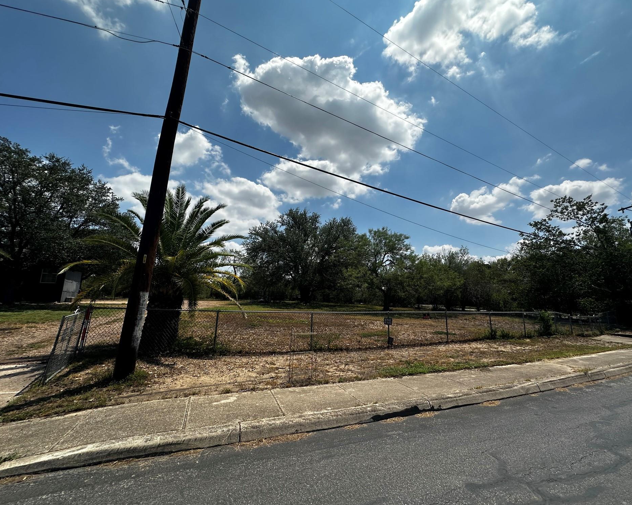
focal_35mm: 15
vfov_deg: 84.0
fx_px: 281
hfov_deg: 96.6
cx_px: 339
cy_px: 247
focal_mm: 2.22
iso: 50
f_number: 2.2
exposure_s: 1/4132
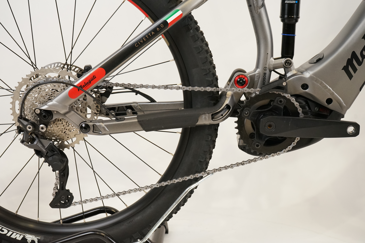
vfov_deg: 24.2
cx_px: 182
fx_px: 568
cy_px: 122
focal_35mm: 56
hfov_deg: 35.6
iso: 2500
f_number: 6.3
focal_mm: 56
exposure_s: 1/200
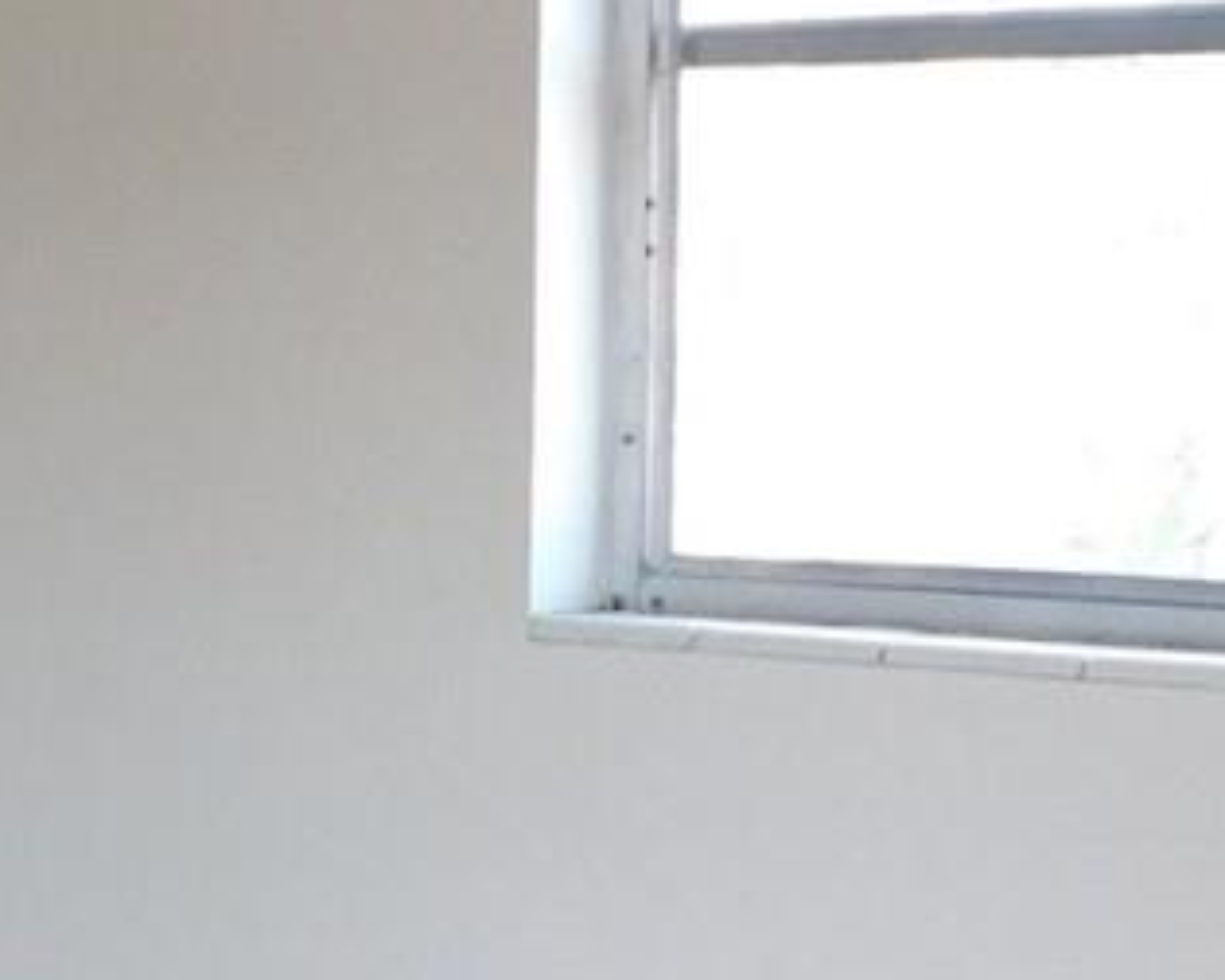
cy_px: 331
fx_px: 4133
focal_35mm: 114
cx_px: -568
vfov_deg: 13.5
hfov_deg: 15.6
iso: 250
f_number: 3
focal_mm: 4
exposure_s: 1/30
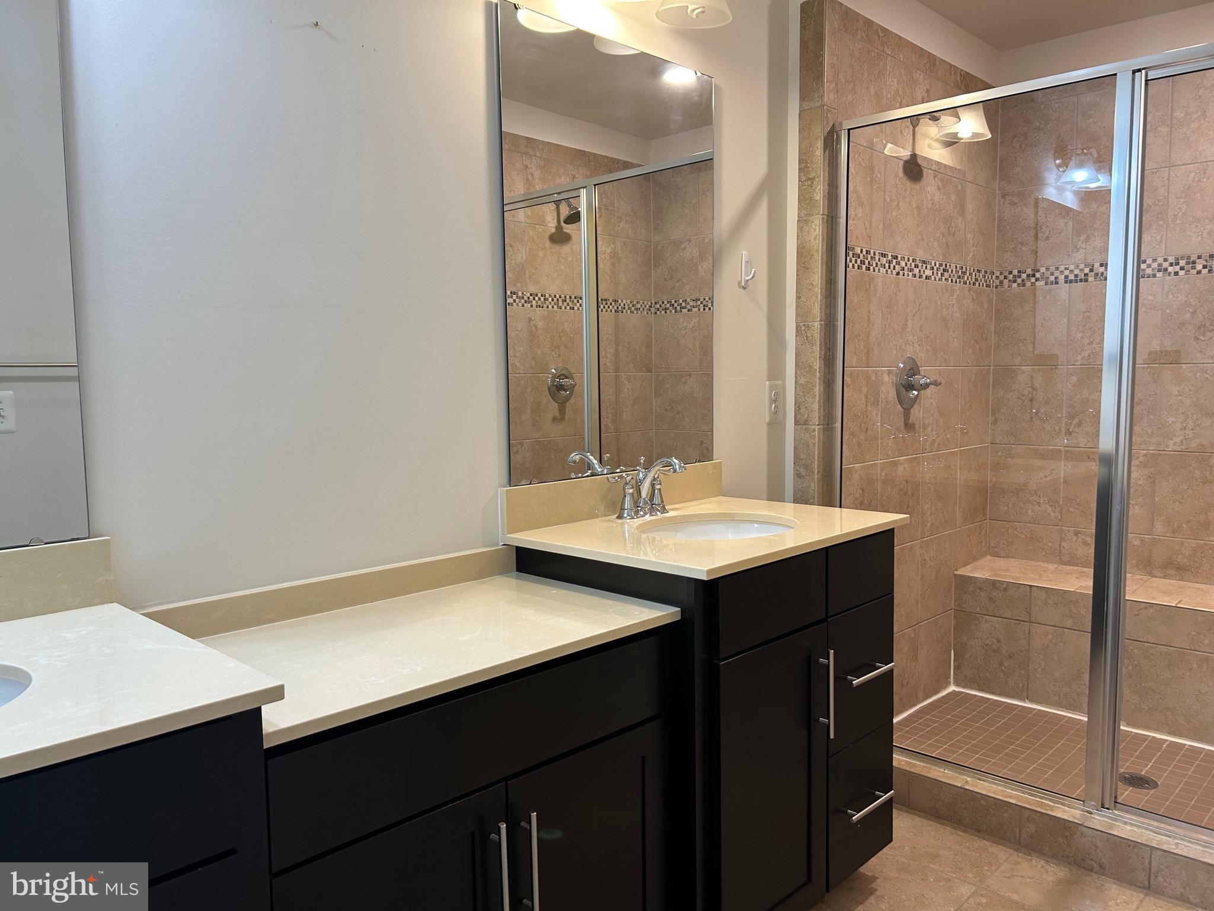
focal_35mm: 26
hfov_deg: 67.3
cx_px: 607
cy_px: 456
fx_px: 912
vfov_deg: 53.1
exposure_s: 1/60
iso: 80
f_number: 1.5
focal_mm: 5.7
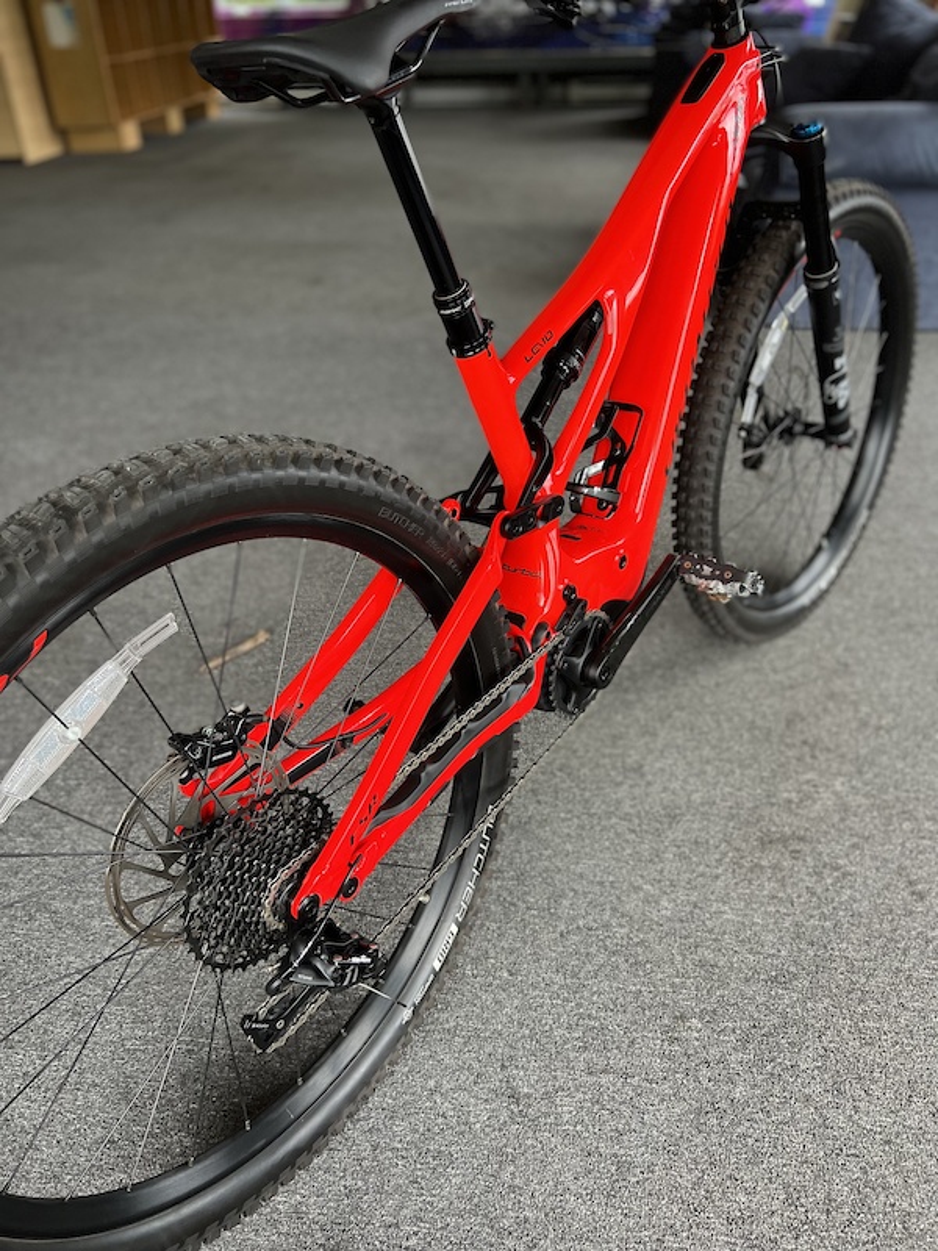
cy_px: 626
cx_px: 469
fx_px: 939
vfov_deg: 67.3
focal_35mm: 26
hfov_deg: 53.1
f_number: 1.5
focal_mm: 5.7
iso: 125
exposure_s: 1/110
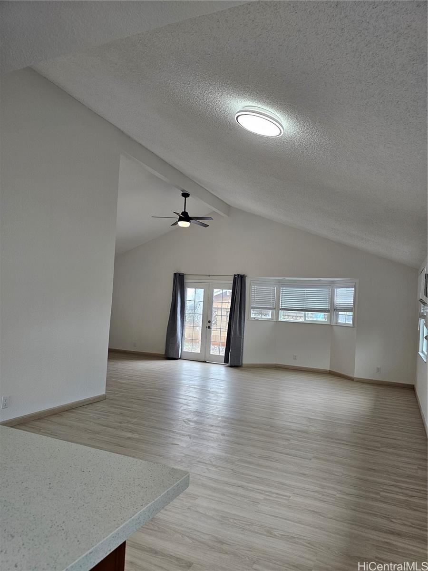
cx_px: 214
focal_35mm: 23
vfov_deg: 73.9
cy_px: 286
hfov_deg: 58.9
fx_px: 379
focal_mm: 6.3
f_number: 1.7
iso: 100
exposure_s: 1/120
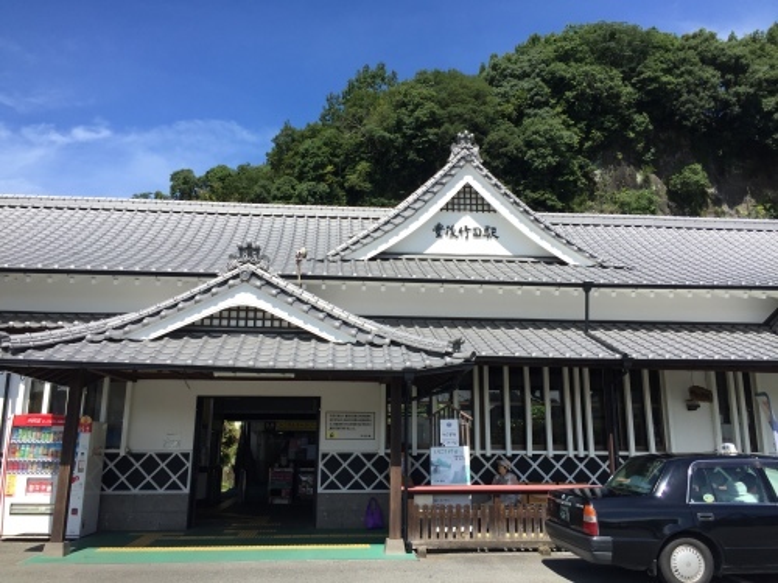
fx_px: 652
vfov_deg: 48.2
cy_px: 292
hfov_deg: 61.7
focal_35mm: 29
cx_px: 389
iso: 32
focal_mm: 4.15
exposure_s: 1/1464
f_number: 2.2
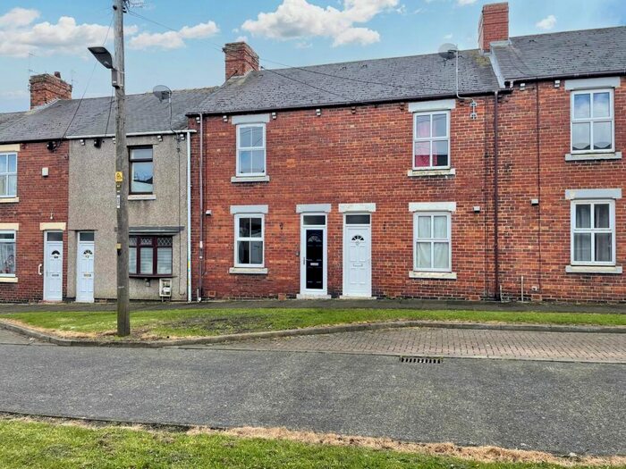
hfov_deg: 67.3
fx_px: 470
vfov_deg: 53.1
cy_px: 234
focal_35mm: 26
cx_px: 313
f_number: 1.6
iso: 32
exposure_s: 1/686
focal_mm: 4.2
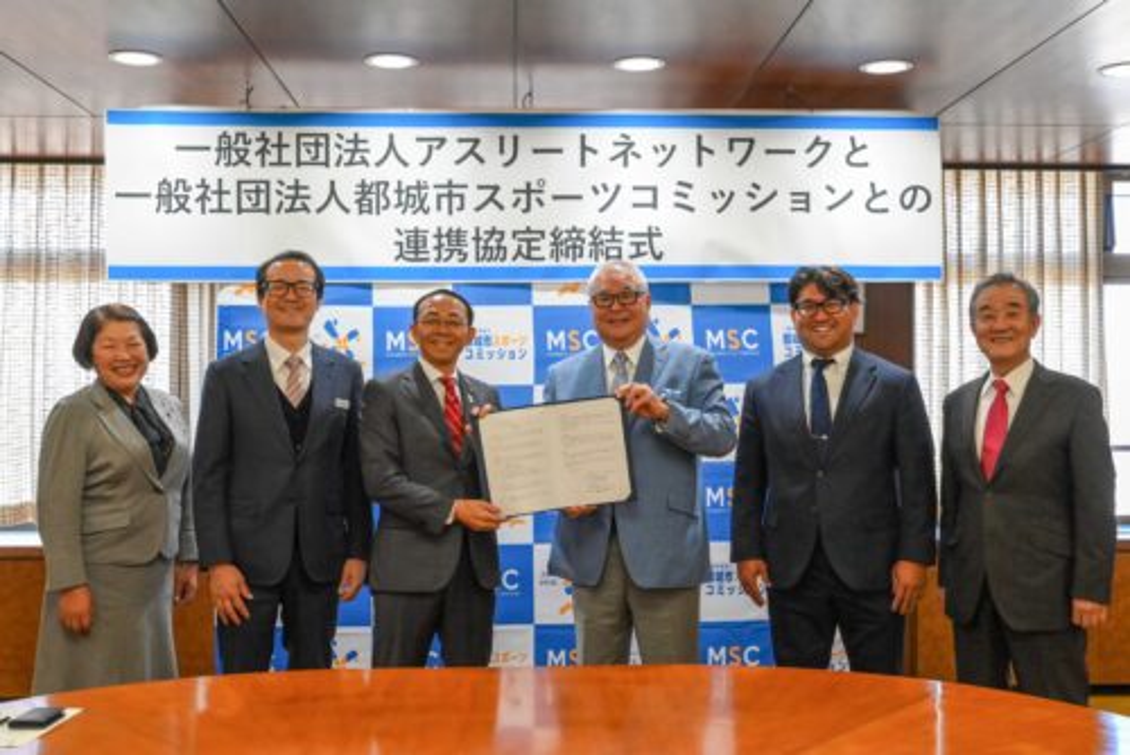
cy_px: 378
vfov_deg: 35.1
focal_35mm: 38
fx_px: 1193
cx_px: 565
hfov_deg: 50.7
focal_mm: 38
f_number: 6.3
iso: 4000
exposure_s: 1/320
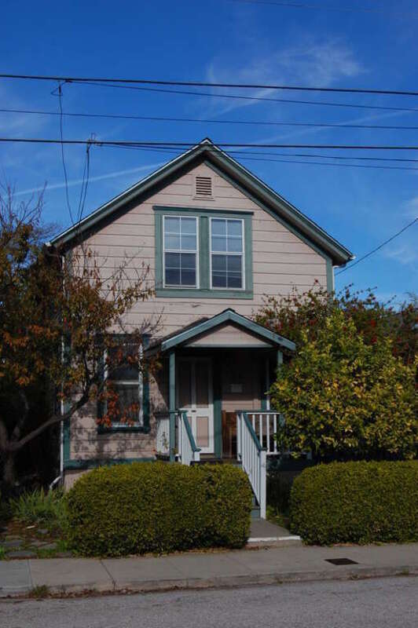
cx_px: 209
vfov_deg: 41.1
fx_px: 837
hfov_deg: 28.0
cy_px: 314
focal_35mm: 48
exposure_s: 1/200
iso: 200
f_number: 16
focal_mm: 32
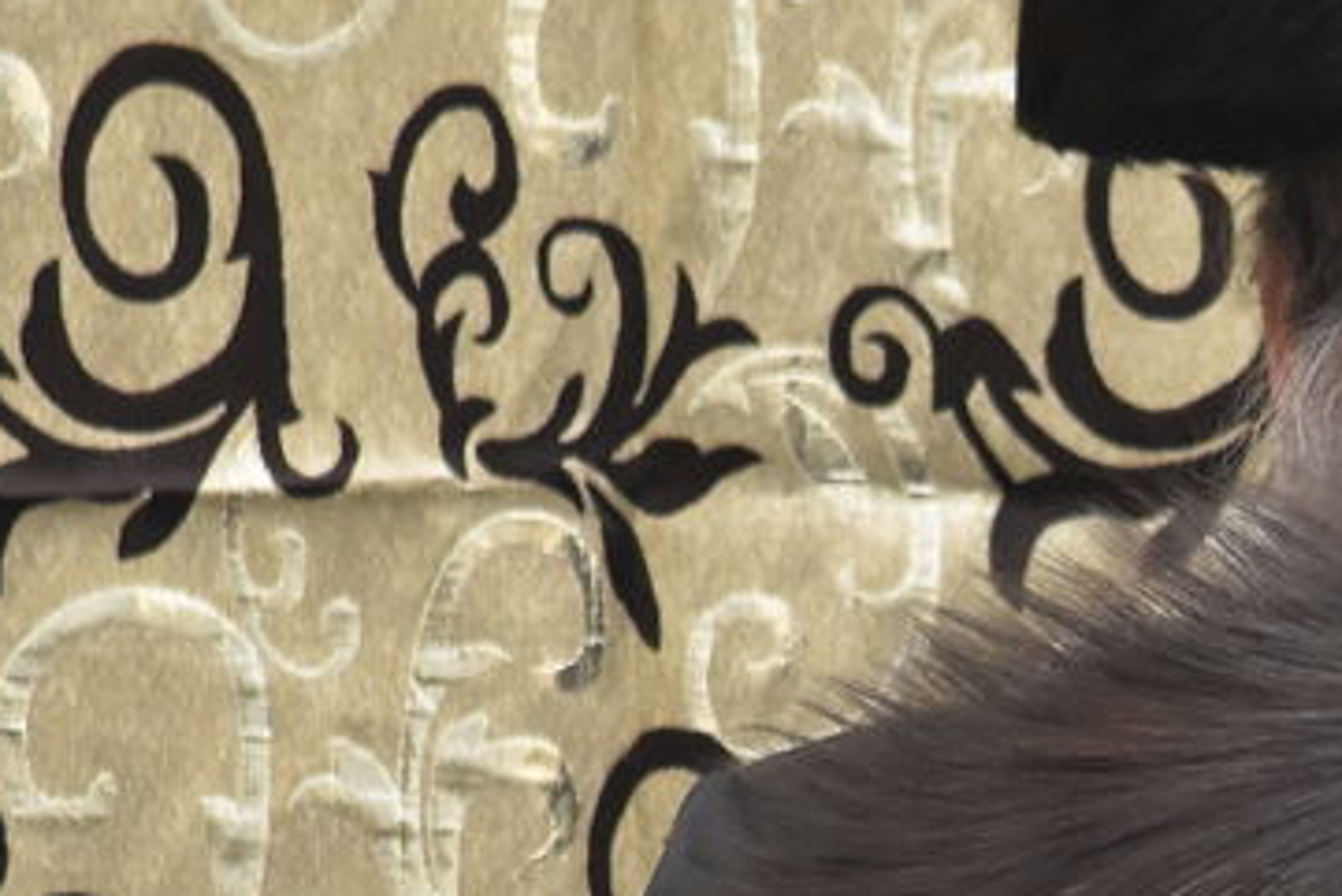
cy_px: 1669
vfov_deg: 1.4
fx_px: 36843
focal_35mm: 988
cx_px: 1539
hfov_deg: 2.1
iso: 2000
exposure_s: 1/100
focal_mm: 170
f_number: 5.6
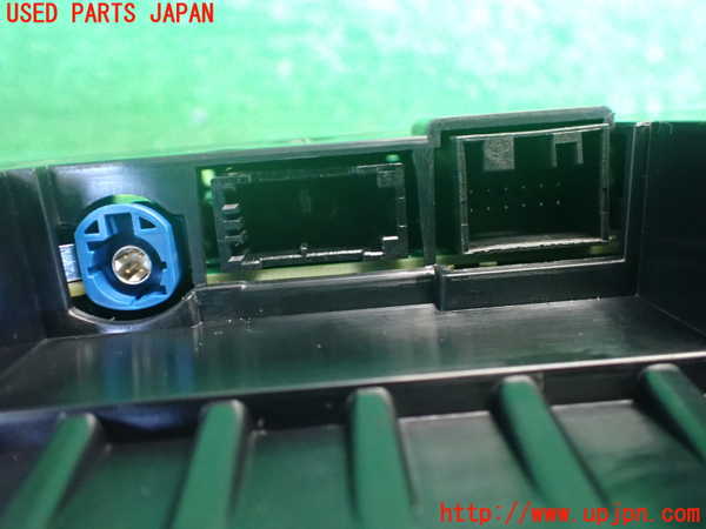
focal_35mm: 30
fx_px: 612
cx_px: 353
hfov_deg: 60.0
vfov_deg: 46.8
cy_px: 264
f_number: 2.3
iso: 1250
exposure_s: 1/30
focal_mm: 5.4
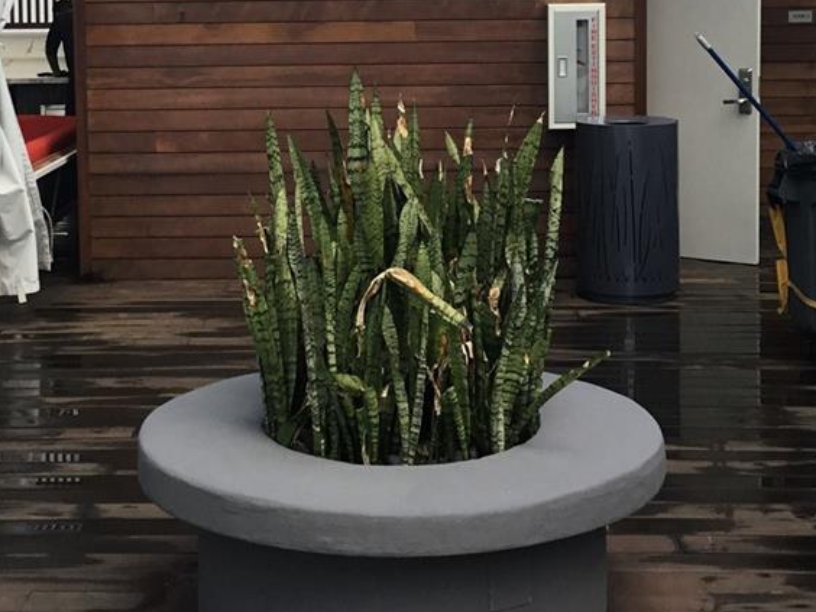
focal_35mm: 66
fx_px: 1556
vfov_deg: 21.8
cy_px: 67
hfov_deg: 29.4
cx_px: 363
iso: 25
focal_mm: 3.3
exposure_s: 1/120
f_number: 2.4
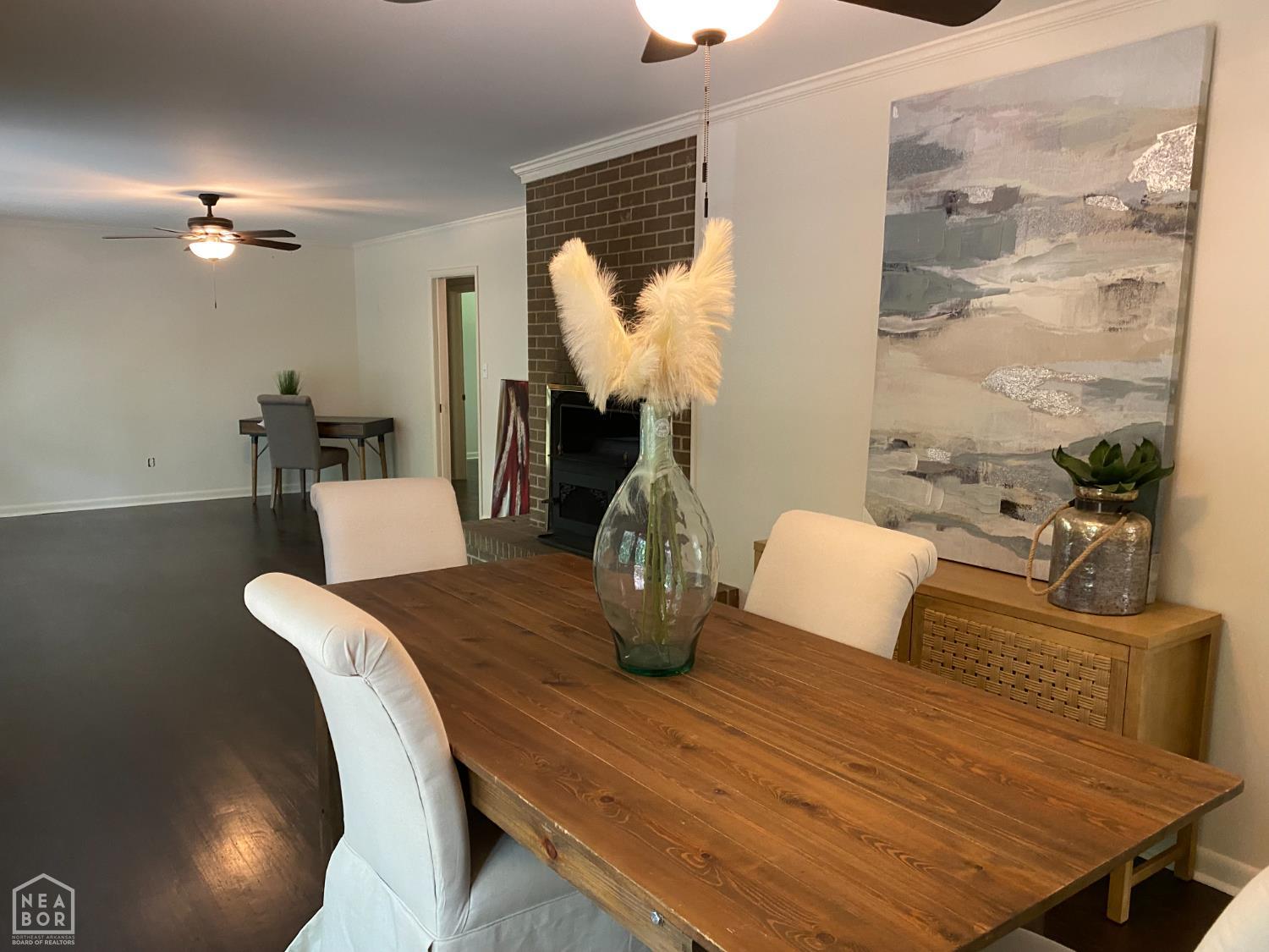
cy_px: 476
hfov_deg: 67.3
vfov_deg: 53.1
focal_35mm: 26
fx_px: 953
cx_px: 634
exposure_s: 1/60
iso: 320
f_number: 1.8
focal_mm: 4.25
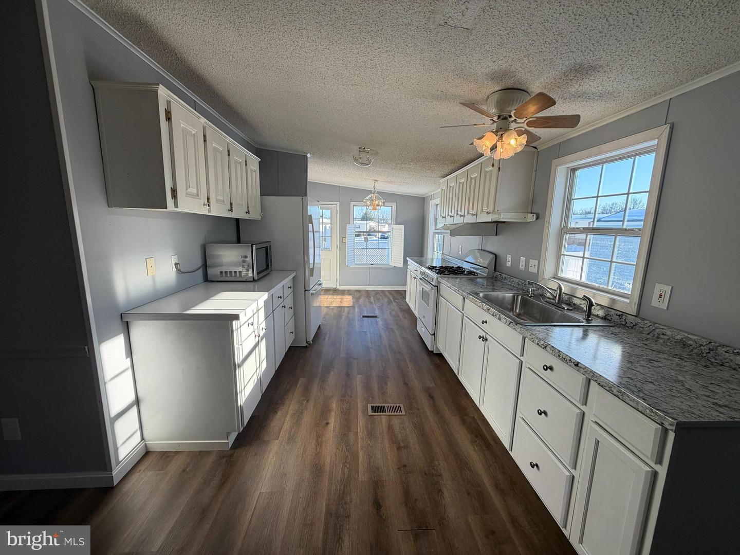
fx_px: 299
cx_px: 370
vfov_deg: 85.7
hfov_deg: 102.1
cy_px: 278
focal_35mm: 14
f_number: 2.2
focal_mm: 2.22
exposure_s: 1/226
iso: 40
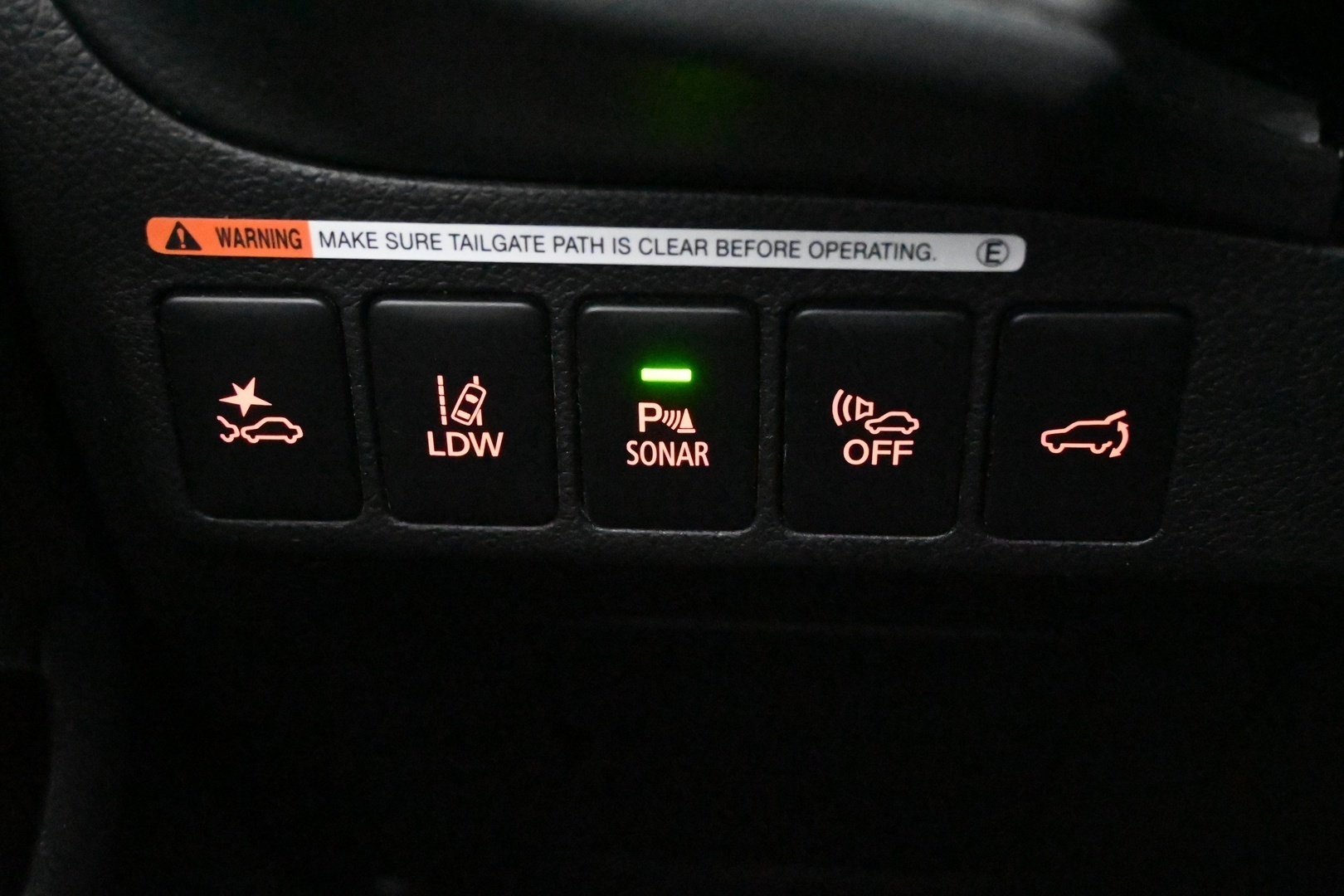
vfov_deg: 30.8
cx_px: 672
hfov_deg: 45.0
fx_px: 1624
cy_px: 448
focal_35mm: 44
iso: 28800
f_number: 4.8
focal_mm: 29
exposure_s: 1/50
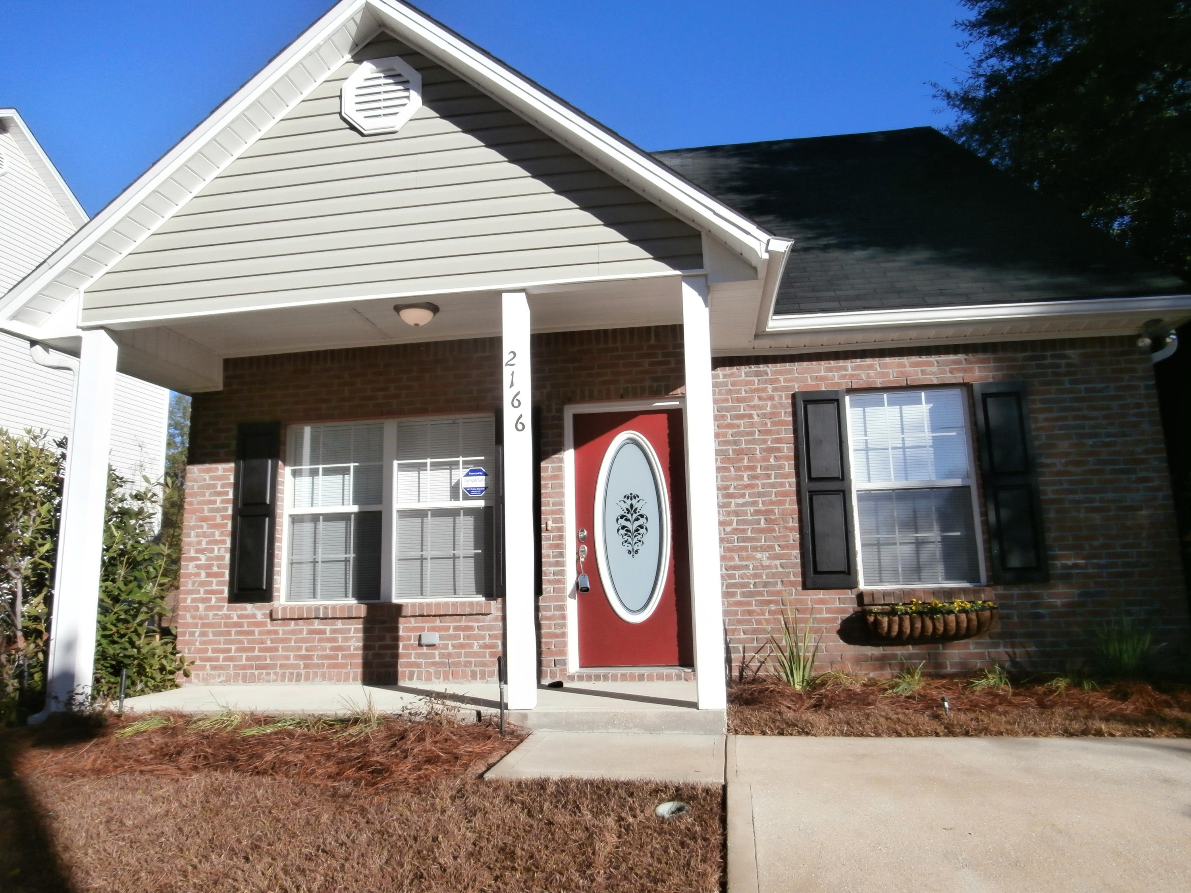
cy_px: 446
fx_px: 826
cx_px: 596
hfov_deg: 71.6
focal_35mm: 24
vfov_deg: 56.8
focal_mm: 4.2
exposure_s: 1/1600
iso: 100
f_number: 3
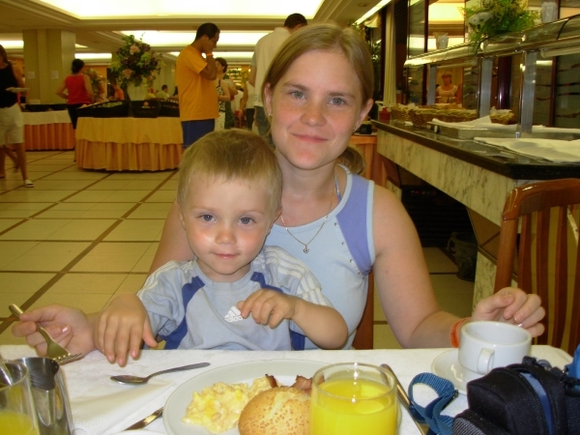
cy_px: 218
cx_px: 290
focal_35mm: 38
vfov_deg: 37.7
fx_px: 637
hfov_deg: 49.0
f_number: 2.9
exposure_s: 1/32
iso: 50
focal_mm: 6.3
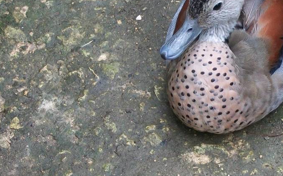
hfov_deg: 8.6
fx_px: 1866
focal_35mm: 242
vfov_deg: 5.4
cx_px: 261
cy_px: 71
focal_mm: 17.1
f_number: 5.2
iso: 124
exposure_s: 1/60
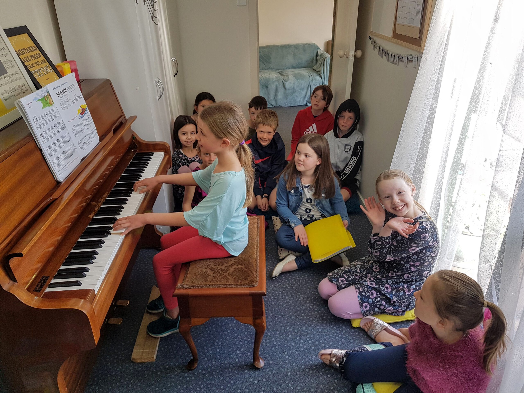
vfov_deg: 53.1
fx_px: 394
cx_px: 262
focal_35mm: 26
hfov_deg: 67.3
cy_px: 196
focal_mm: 4.2
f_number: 1.7
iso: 50
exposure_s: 1/100
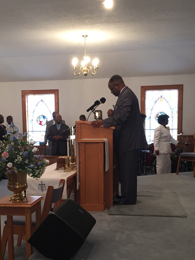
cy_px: 168
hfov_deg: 30.8
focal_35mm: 47
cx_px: 82
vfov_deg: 40.1
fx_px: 353
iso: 125
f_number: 2.2
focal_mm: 4.15
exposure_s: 1/30
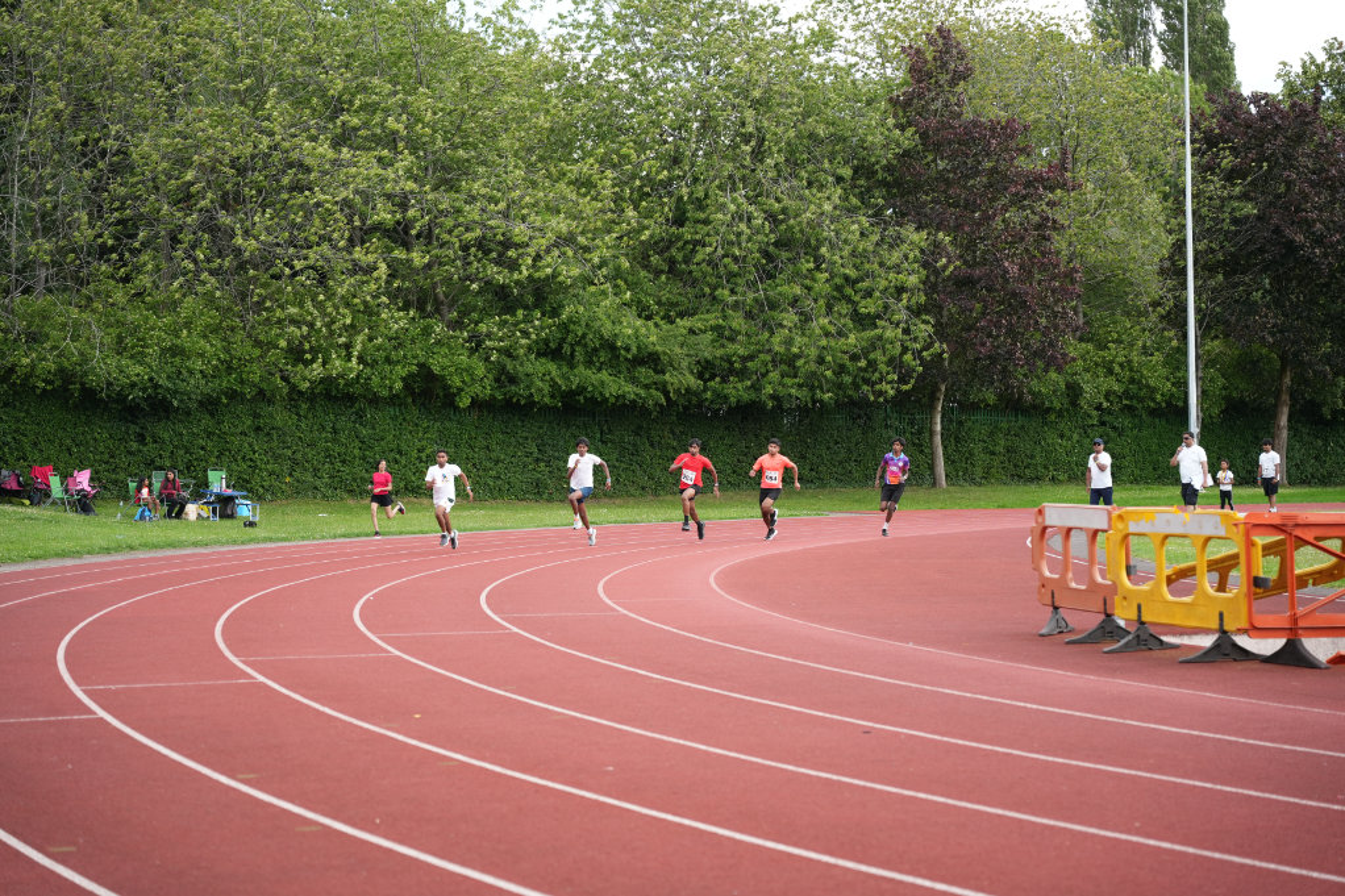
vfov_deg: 19.5
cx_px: 672
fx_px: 2615
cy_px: 448
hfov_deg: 28.8
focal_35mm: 70
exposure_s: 1/800
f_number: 2.8
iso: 250
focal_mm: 70
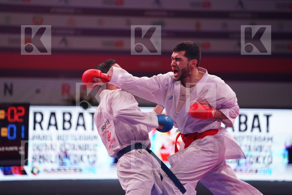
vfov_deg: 7.7
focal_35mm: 178
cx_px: 146
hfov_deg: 11.5
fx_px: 1444
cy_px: 98
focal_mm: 178
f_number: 2.8
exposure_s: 1/1000
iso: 3200
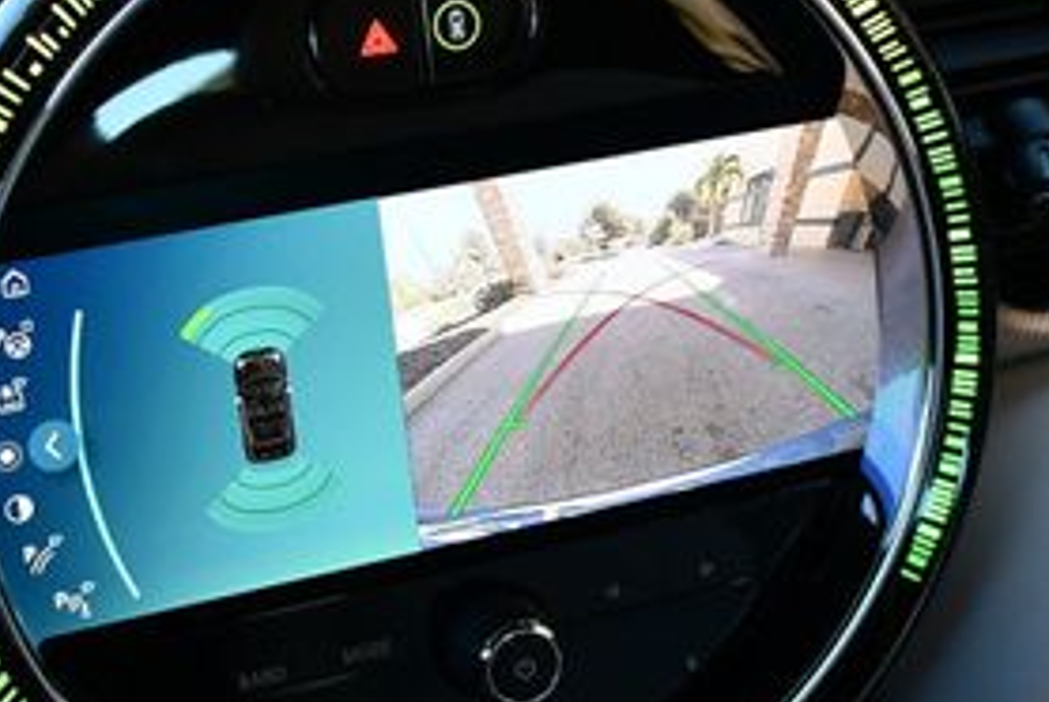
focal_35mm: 83
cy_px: 332
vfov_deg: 16.5
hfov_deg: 24.4
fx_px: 2421
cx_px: 558
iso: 400
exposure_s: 1/250
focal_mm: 18
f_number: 4
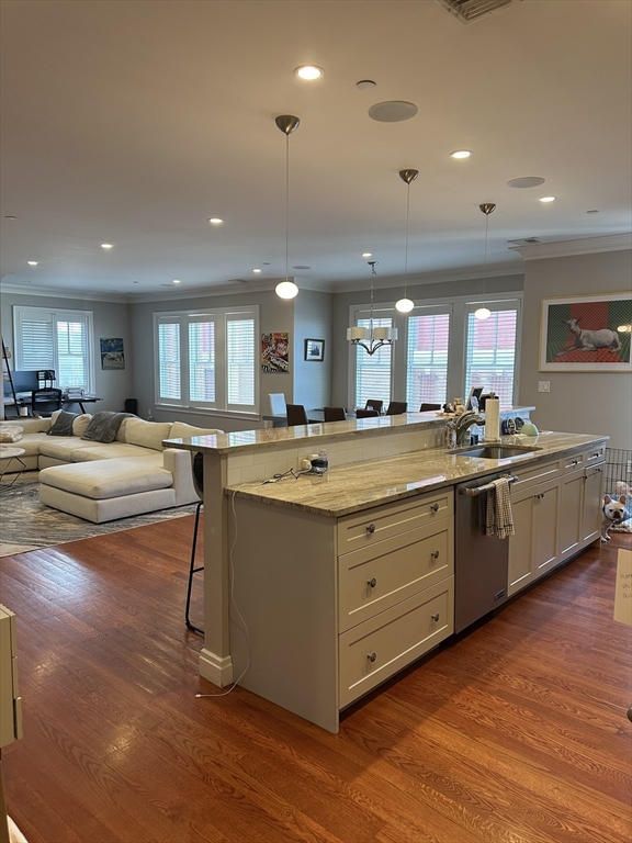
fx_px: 584
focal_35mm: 24
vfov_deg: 71.6
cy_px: 422
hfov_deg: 56.8
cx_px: 316
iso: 200
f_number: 1.78
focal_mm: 6.86
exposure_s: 1/94
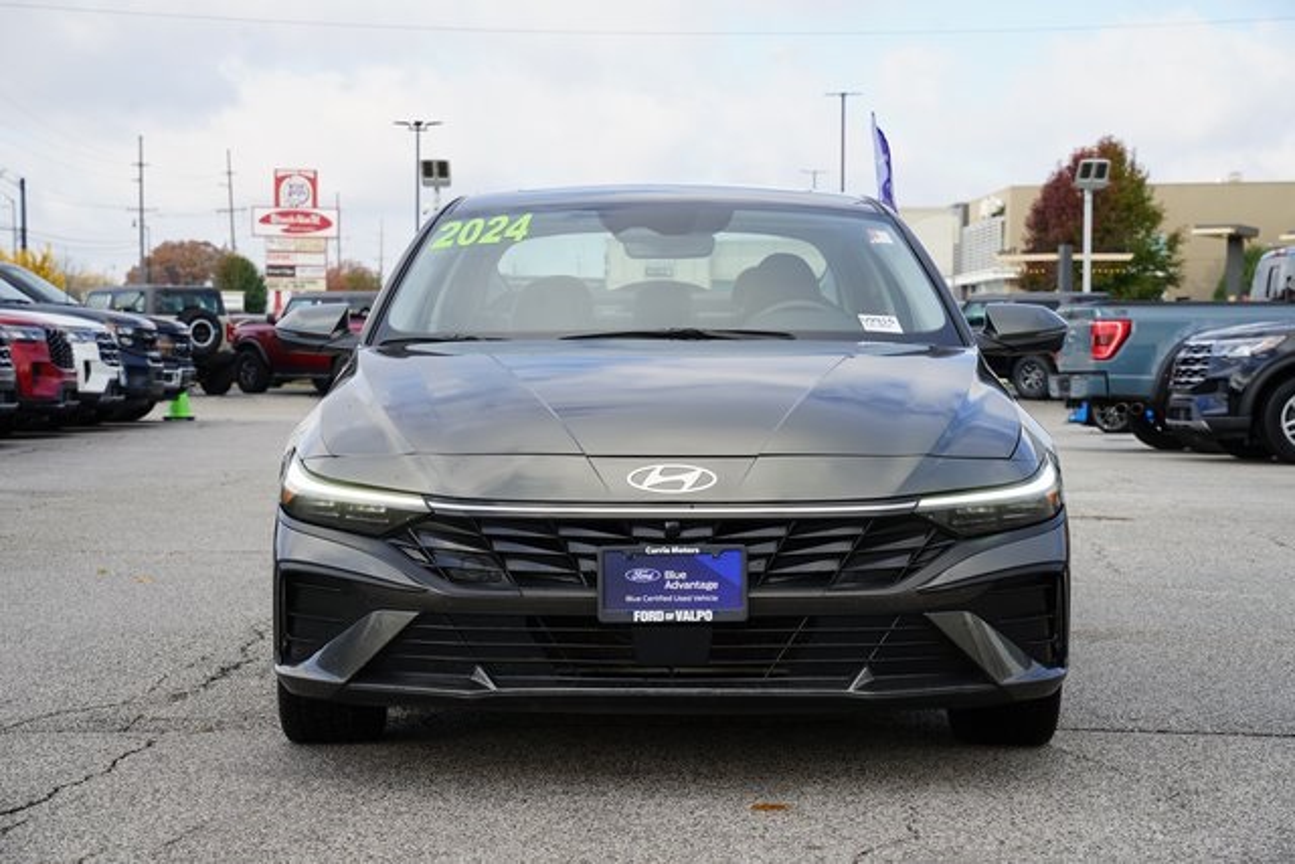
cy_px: 432
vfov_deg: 18.2
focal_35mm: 75
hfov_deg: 27.0
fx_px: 2698
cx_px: 648
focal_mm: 75
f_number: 9
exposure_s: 1/100
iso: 100
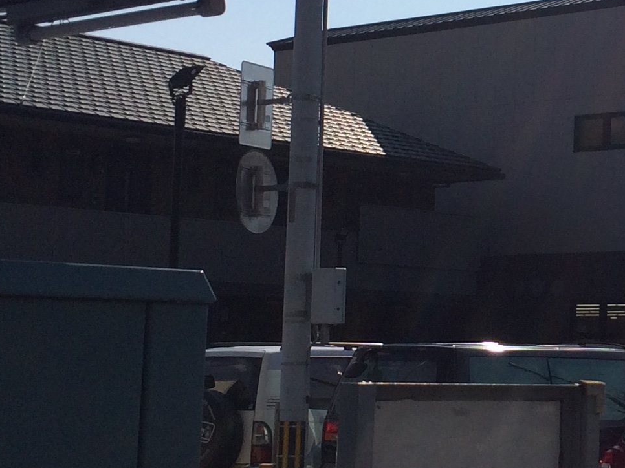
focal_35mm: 98
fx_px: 1769
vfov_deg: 15.0
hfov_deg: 19.1
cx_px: 710
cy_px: 142
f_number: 2.2
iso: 40
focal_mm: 4.15
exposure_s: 1/5882
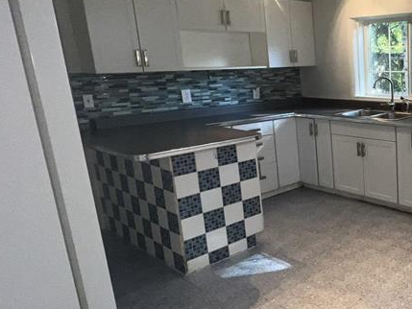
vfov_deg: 45.4
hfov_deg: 48.3
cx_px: 410
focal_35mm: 31
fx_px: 369
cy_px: 143
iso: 80
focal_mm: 1.57
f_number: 1.8
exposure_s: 1/120
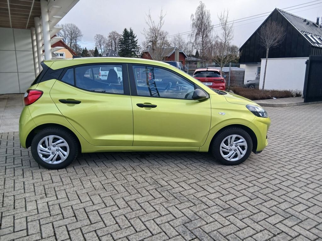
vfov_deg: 53.1
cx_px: 161
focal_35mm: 26
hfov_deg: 67.3
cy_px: 120
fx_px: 242
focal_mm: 3.98
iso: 20
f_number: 1.8
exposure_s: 1/123
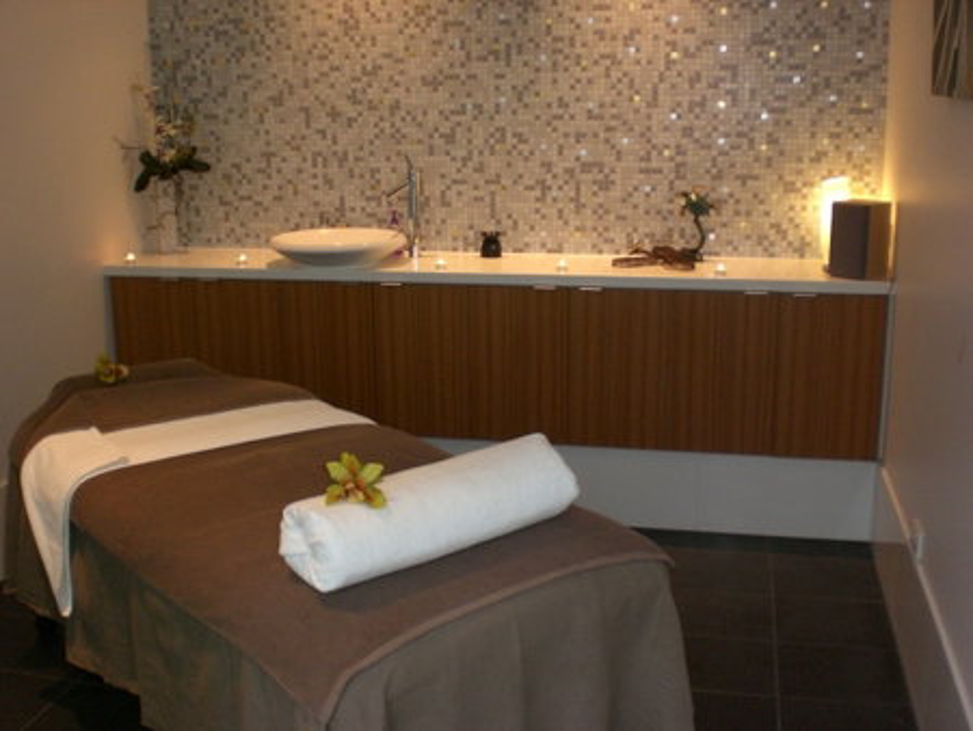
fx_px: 1069
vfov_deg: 37.8
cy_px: 366
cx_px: 486
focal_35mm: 38
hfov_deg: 49.0
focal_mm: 6.3
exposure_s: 1/30
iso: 200
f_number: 3.1
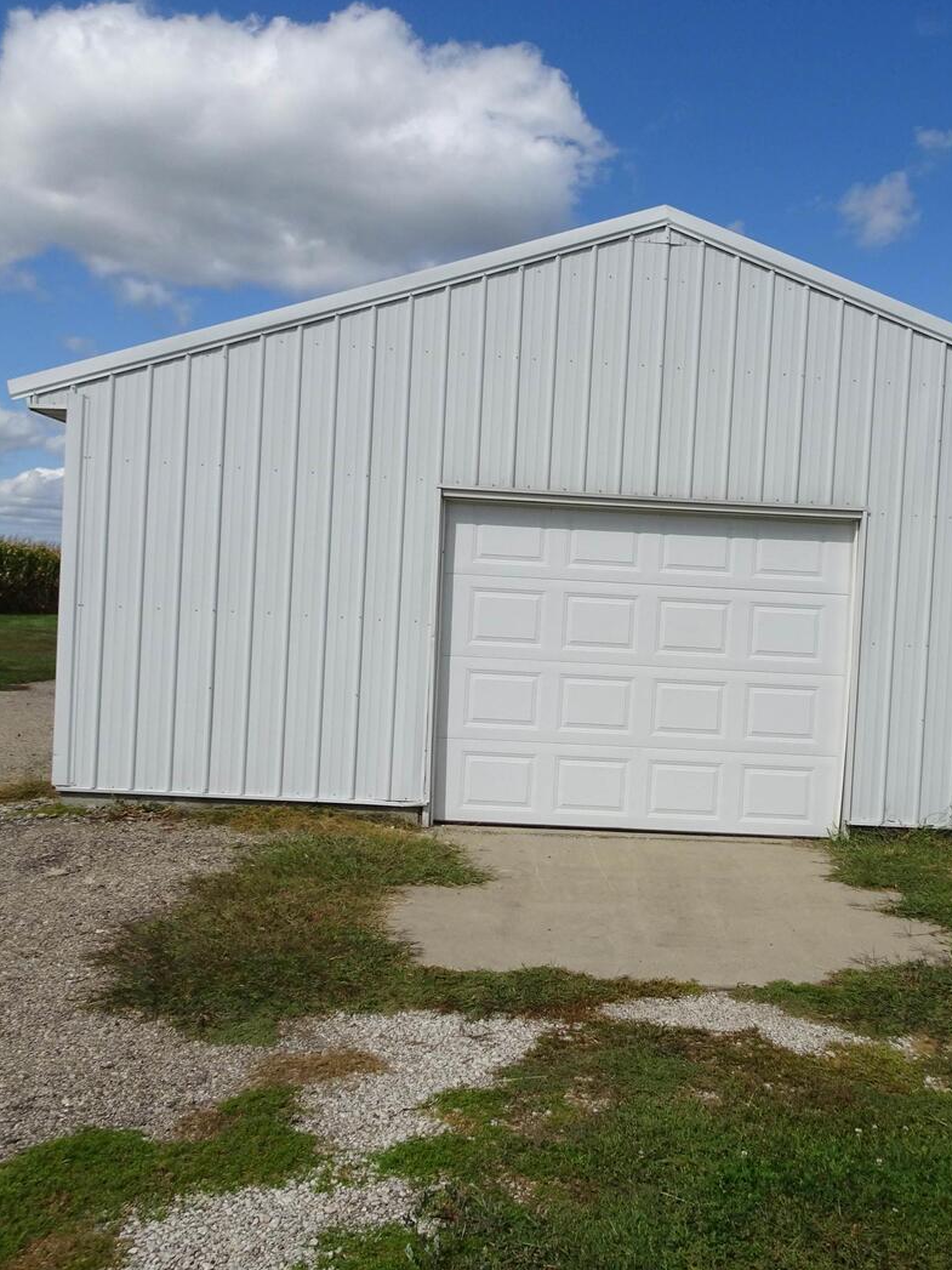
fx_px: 1210
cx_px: 618
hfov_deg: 42.5
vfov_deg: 55.4
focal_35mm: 33
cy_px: 626
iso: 80
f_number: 3.5
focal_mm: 4.1
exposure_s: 1/1600
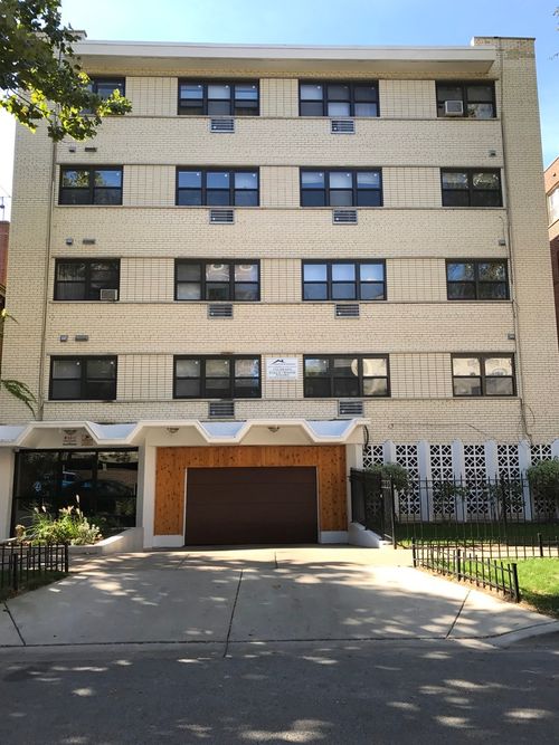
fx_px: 603
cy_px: 372
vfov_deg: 63.5
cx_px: 280
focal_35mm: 28
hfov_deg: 49.7
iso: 20
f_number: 1.8
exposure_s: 1/526
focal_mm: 3.99
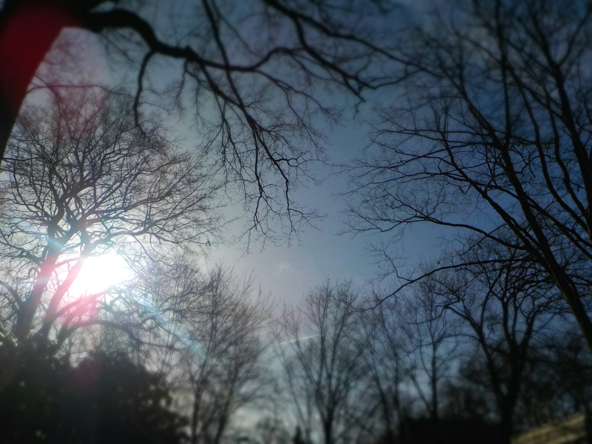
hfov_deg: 60.0
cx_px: 296
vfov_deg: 46.8
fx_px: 513
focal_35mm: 30
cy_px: 222
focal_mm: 4.1
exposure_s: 1/1250
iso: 125
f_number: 6.6
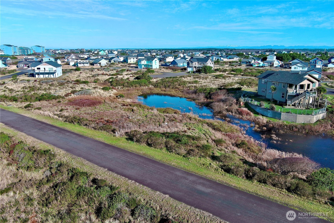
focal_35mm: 29
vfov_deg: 45.0
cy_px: 112
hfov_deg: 63.7
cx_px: 167
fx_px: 269
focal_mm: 10.57
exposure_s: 1/1200
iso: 100
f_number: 2.8
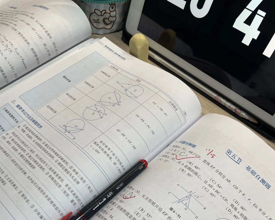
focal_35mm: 34
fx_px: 277
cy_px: 163
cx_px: 138
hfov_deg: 52.8
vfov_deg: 42.1
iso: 100
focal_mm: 4.2
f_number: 1.6
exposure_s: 1/121
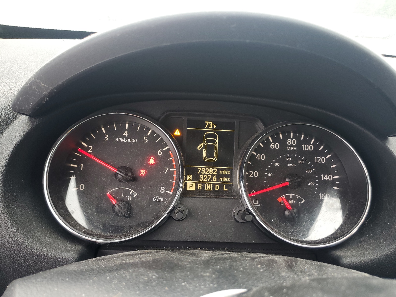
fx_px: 297
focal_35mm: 26
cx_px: 198
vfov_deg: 53.1
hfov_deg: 67.3
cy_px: 148
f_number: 1.5
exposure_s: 1/60.2
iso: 68
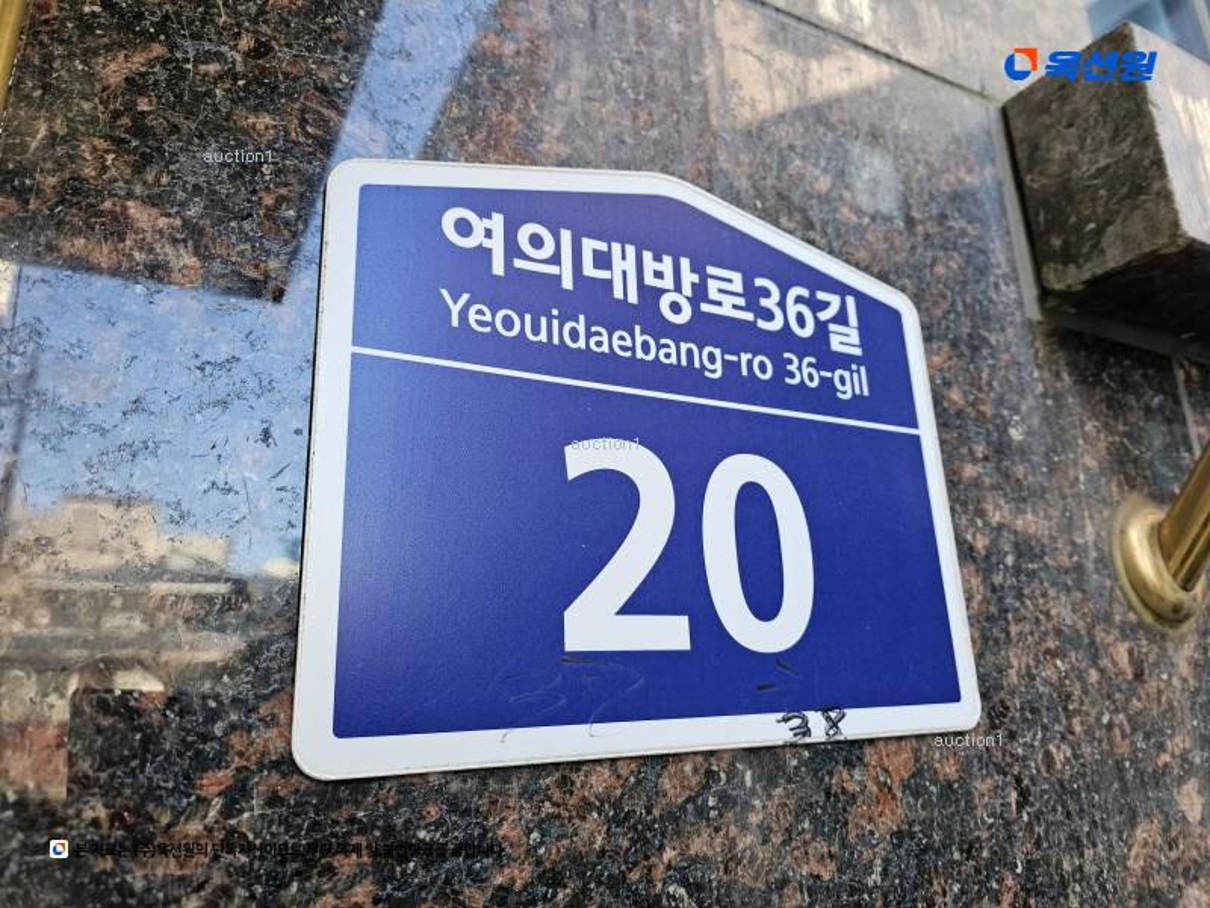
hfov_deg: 73.9
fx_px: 804
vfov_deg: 58.9
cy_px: 454
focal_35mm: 23
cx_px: 605
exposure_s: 1/180
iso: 100
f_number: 1.7
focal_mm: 6.3
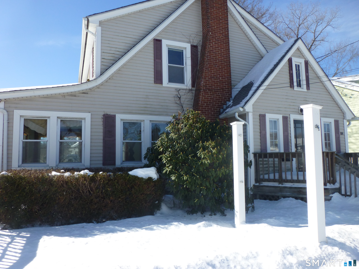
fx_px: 249
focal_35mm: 24
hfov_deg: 71.6
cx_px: 180
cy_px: 134
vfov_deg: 56.8
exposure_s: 1/640
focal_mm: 4.3
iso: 100
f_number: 4
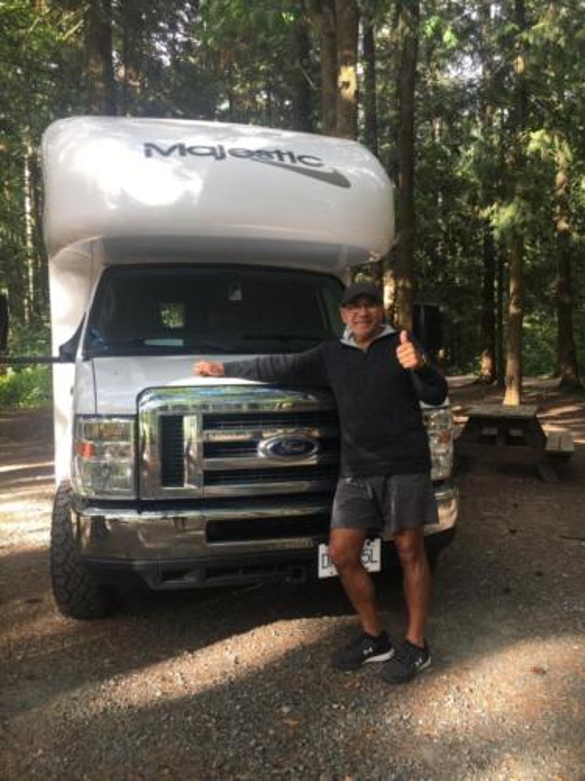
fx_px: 653
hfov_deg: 48.2
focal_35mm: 29
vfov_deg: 61.7
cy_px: 390
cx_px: 292
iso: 32
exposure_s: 1/60
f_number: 2.2
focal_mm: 4.15
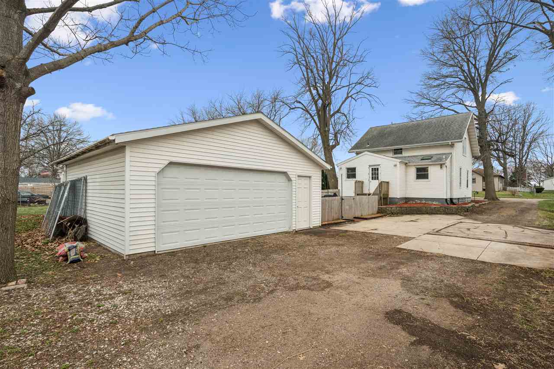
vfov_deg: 70.4
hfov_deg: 93.3
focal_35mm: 17
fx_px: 262
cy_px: 184
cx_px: 277
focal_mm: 17
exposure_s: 1/100
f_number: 10
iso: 400
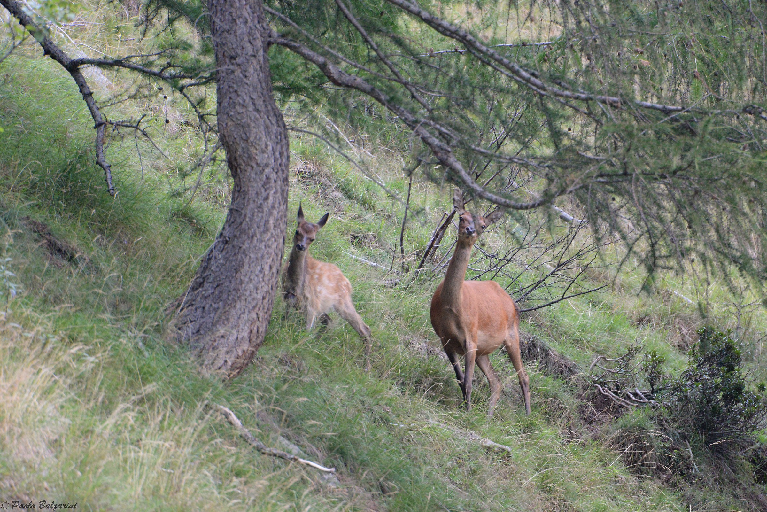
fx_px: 11722
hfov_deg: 3.7
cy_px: 256
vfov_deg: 2.5
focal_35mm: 550
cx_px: 384
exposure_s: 1/250
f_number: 8
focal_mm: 550
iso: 6400
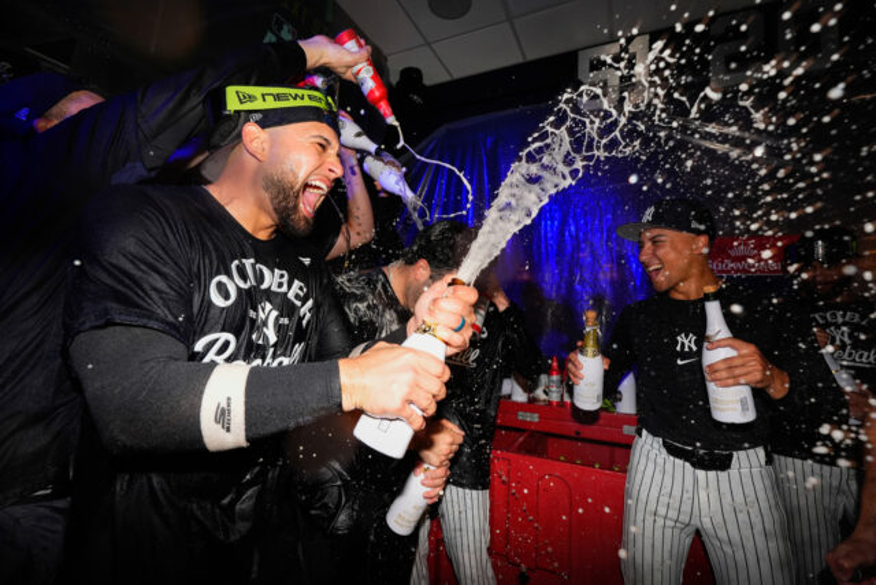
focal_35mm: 16
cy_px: 292
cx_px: 438
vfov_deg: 73.8
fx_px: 389
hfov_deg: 96.7
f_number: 5
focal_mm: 16
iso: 1250
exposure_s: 1/400
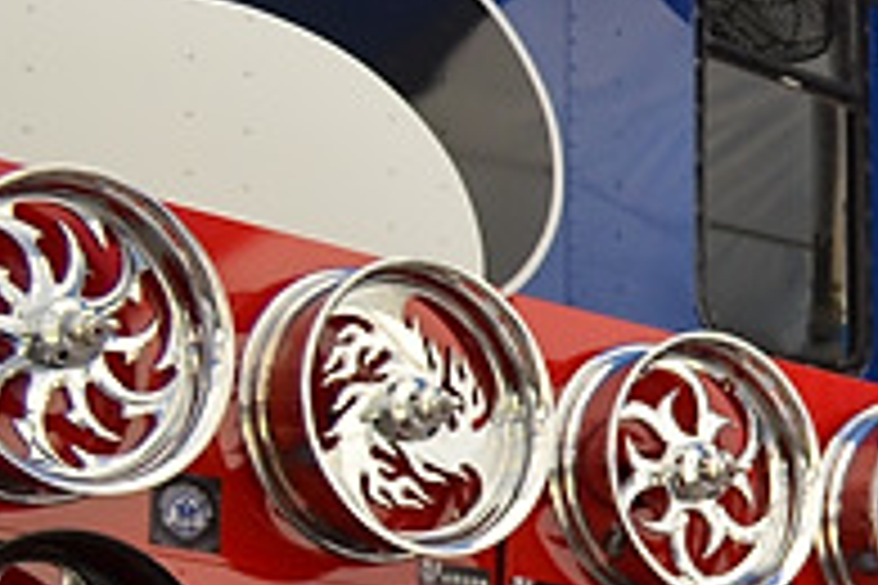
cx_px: 2116
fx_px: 3243
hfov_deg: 12.2
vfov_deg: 10.1
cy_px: 819
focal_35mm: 133
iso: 320
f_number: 5
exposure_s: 1/200
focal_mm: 18
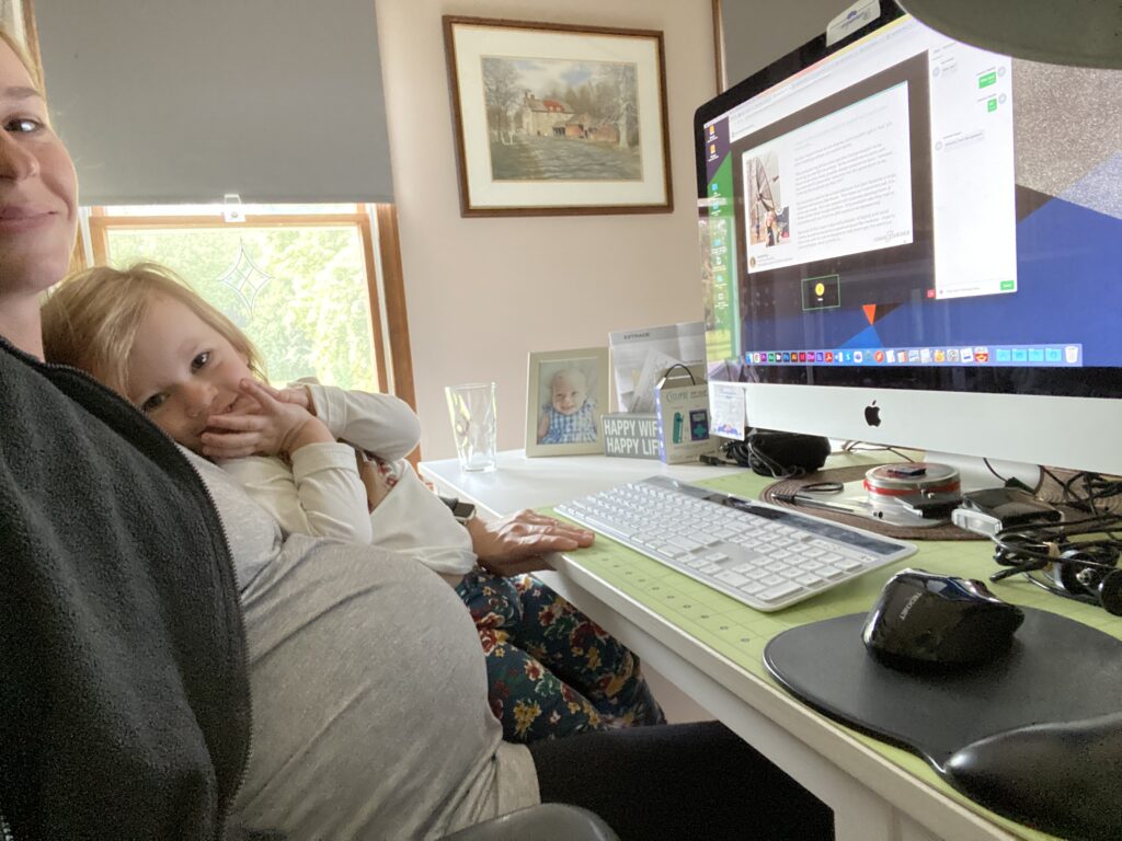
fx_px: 745
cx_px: 561
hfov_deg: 73.9
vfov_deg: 58.9
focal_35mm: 23
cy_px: 420
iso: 400
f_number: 2.2
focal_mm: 2.71
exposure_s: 1/36
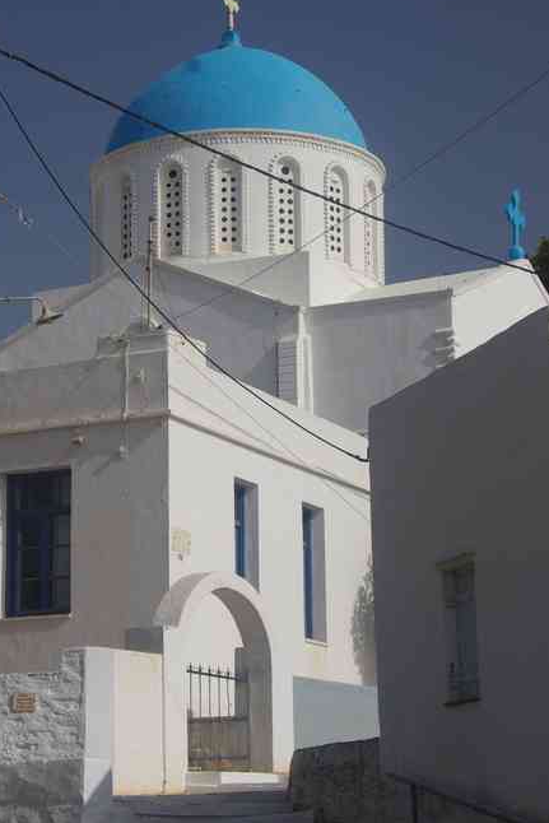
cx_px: 134
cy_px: 404
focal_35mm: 99
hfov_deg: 13.8
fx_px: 2263
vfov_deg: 20.6
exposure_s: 1/200
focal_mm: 42.5
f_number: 11
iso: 200
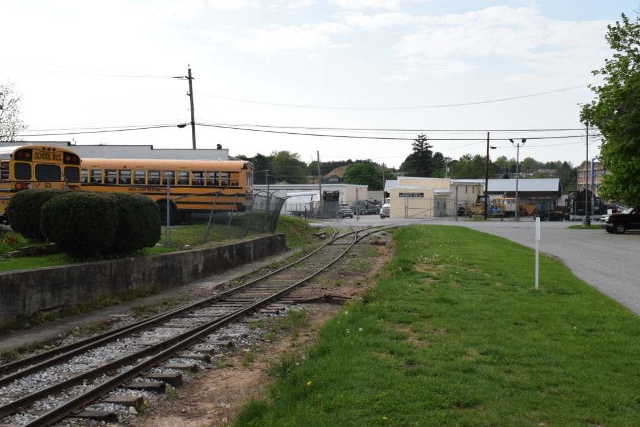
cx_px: 320
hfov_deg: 47.9
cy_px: 214
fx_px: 720
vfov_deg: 33.0
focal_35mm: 40
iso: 3200
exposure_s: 1/1000
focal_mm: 27
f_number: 16
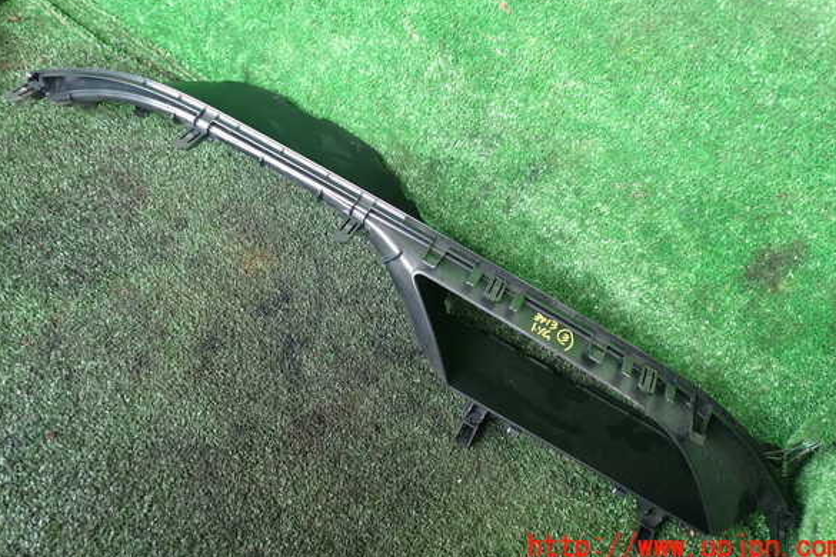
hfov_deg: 58.7
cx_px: 422
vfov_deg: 41.0
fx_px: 743
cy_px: 244
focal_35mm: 32
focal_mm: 5.4
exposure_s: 1/40
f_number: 2.3
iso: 200
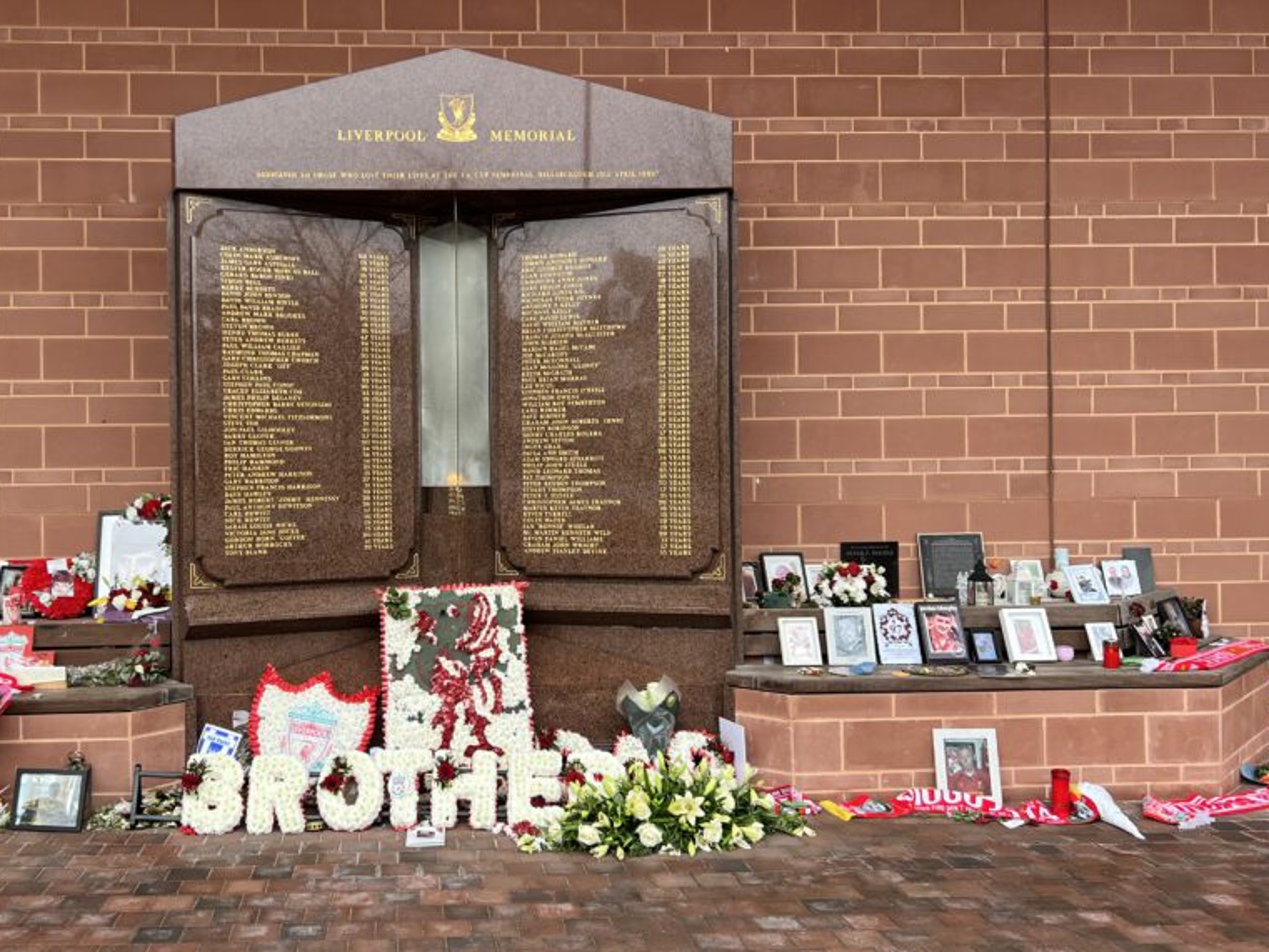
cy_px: 450
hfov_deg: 52.0
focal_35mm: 35
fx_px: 1283
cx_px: 462
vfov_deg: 40.7
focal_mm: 5.7
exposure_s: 1/121
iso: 100
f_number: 1.5
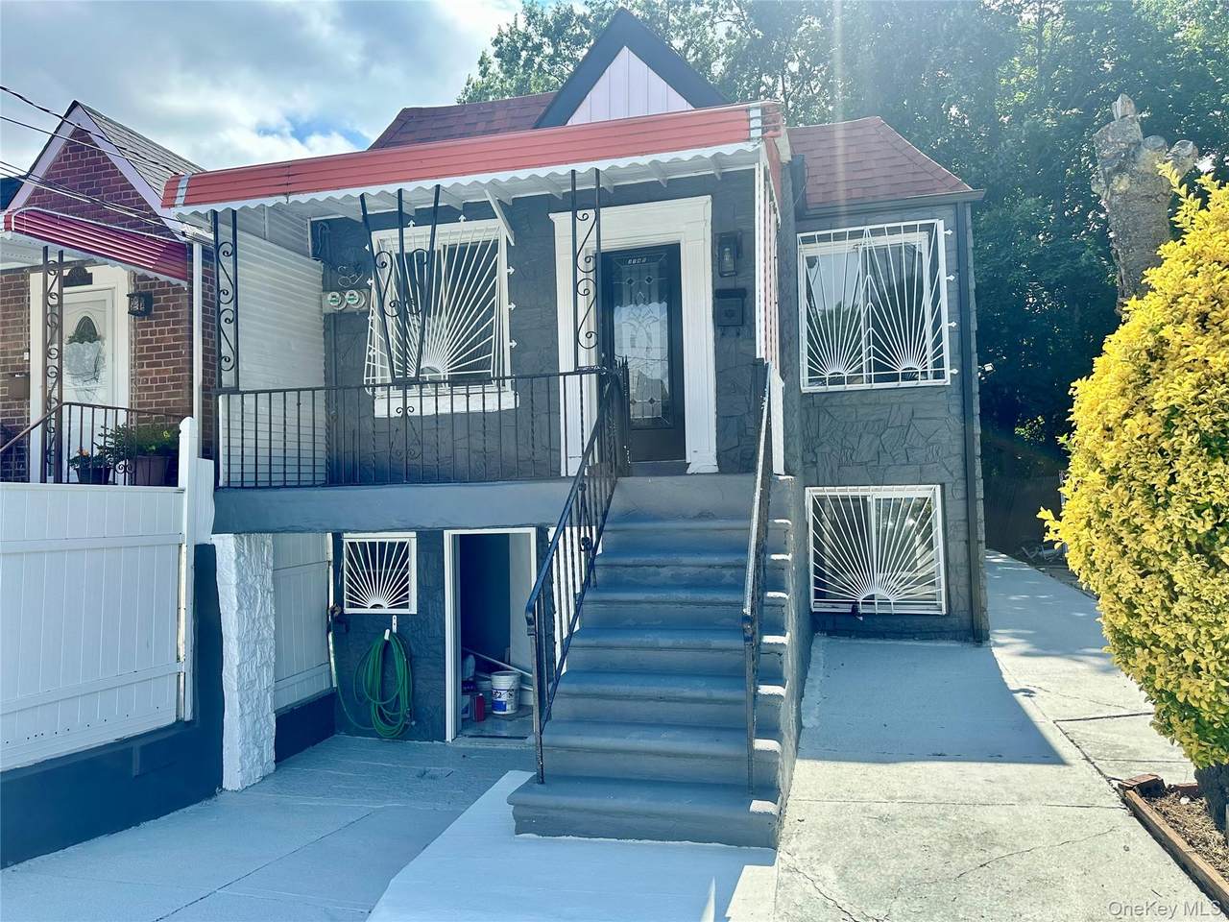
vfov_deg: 56.8
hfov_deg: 71.6
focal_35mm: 24
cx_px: 614
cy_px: 461
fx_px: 852
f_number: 1.78
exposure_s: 1/1949
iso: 80
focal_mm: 6.86
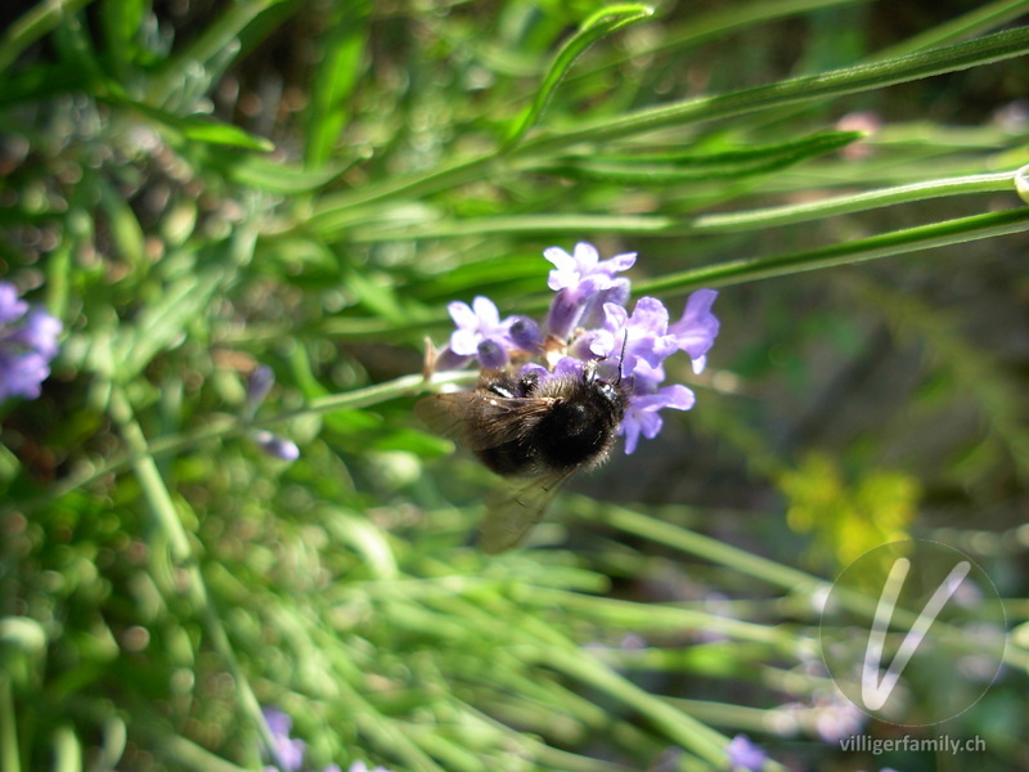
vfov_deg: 37.7
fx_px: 1130
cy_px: 386
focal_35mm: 38
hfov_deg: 49.0
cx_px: 514
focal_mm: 6.3
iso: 79
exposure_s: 1/256
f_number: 2.9
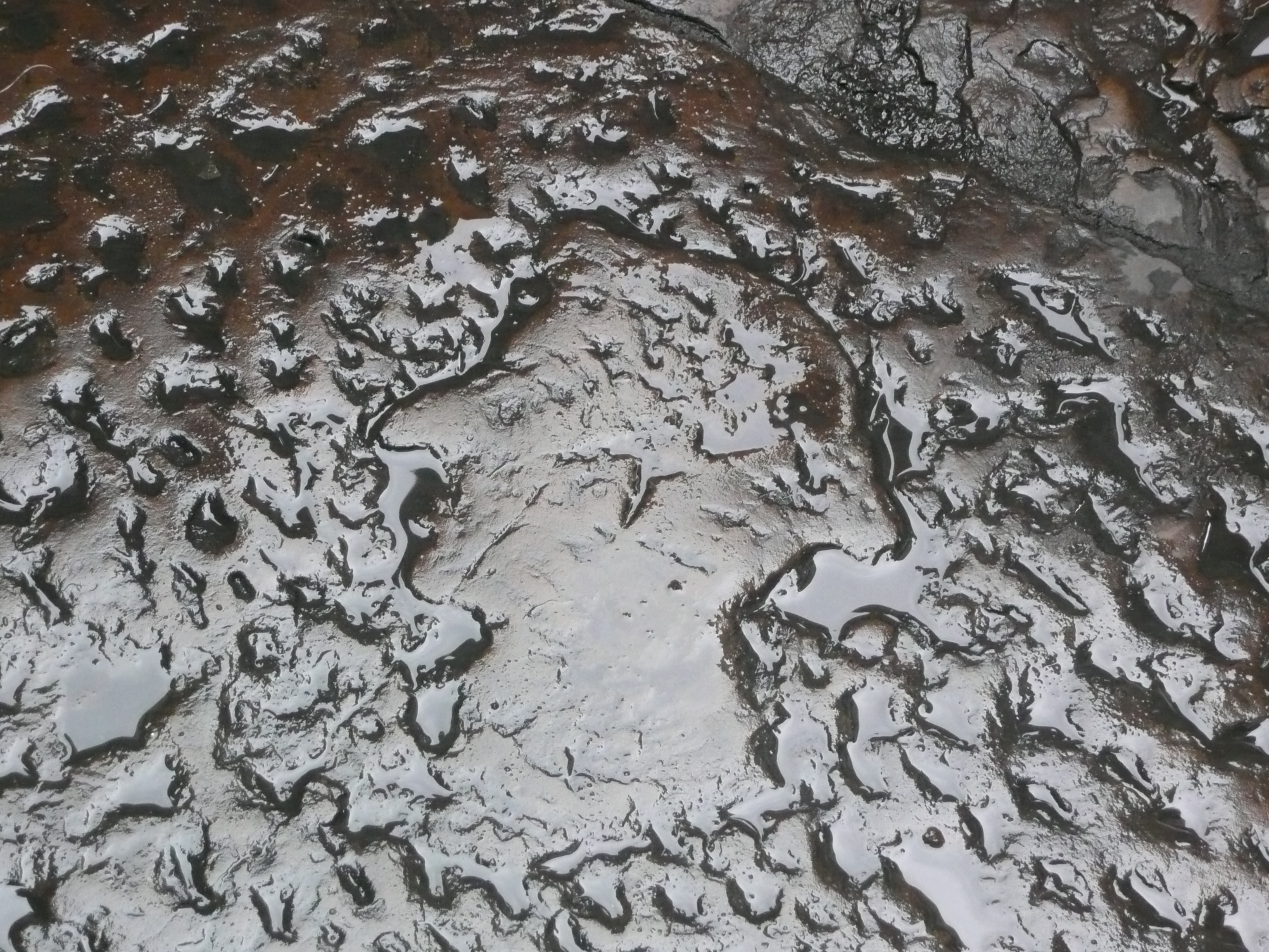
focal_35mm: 96
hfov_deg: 20.4
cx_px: 634
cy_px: 476
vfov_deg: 15.4
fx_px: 3519
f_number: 4.7
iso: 500
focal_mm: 15.7
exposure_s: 1/60
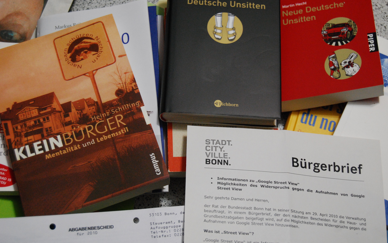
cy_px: 119
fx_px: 656
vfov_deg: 21.0
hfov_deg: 33.0
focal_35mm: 62
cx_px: 195
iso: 1400
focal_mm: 40
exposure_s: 1/30
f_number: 5
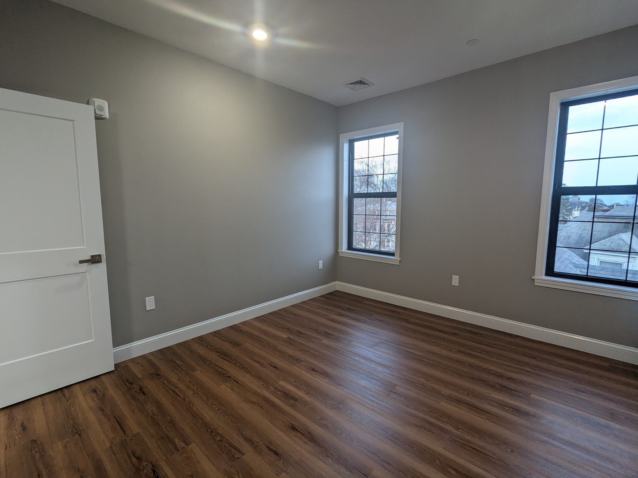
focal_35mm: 16
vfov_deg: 78.1
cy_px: 239
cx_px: 319
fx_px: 295
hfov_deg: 94.5
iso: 49
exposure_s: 1/24
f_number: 2.2
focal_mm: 2.35
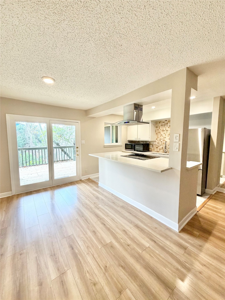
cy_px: 150
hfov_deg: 85.7
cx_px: 112
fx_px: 121
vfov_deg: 102.1
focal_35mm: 14
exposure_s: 1/120
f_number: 2.2
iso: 200
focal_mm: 2.22
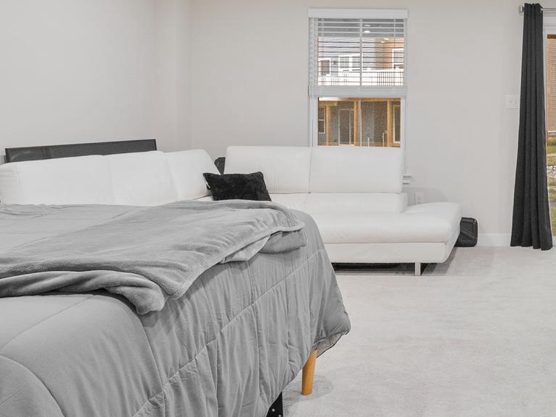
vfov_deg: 34.8
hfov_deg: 41.4
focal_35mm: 41
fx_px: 659
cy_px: 135
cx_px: 521
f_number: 8
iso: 2500
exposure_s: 1/20
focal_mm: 16
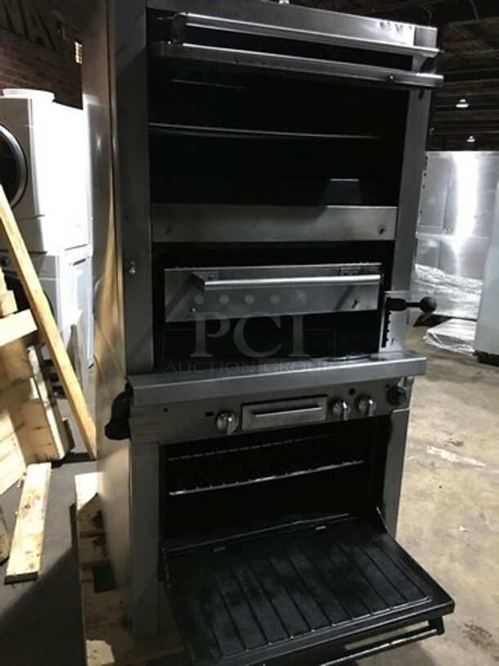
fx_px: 557
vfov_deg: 61.7
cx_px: 250
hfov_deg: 48.2
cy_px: 333
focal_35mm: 29
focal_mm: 4.15
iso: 80
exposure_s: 1/4
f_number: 2.2
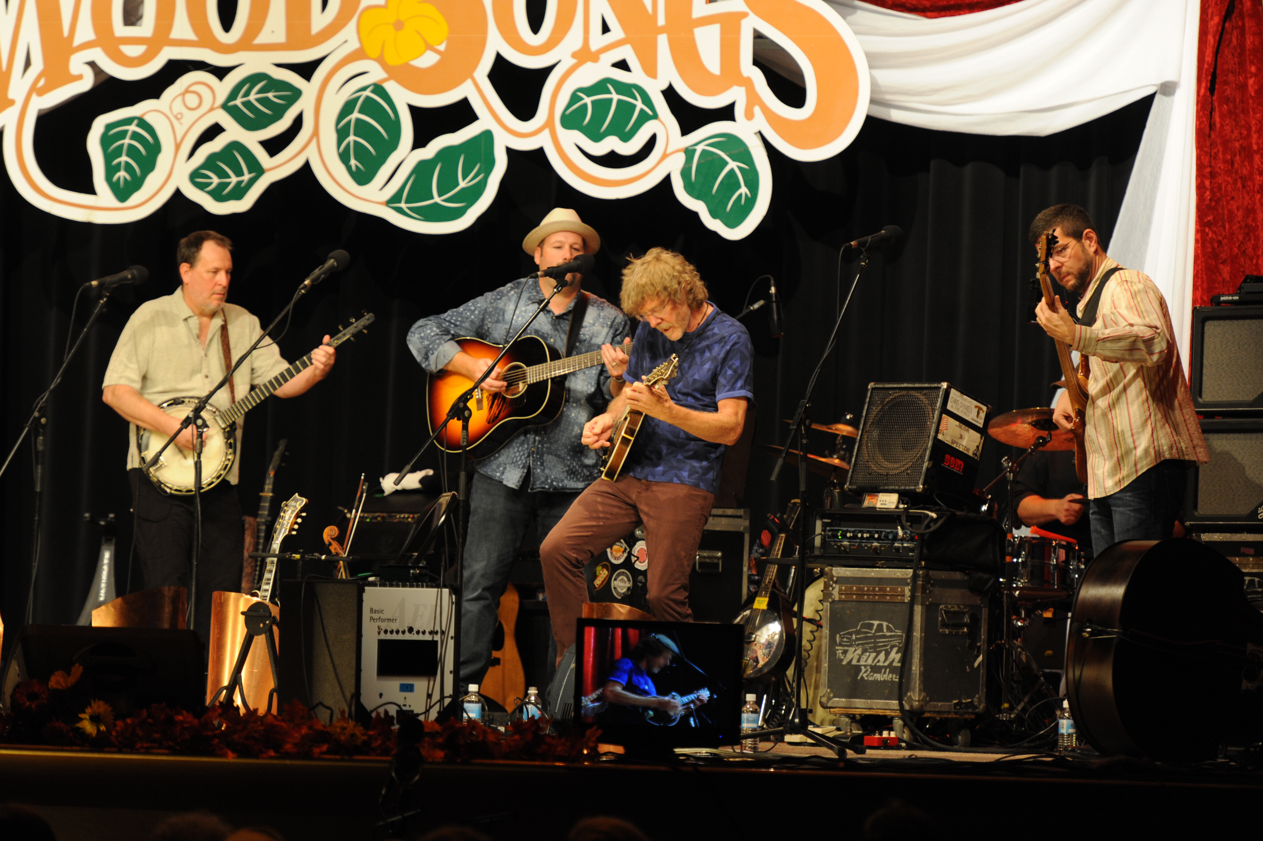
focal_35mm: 210
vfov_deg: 6.5
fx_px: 7363
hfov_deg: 9.8
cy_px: 420
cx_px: 632
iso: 1600
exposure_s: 1/125
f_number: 4
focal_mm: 210
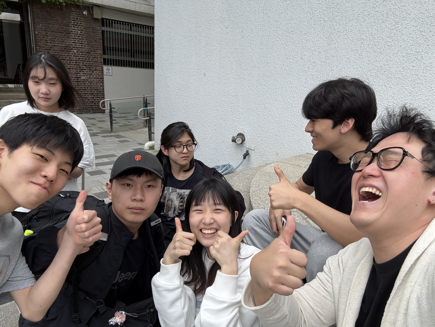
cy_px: 164
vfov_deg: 58.9
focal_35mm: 23
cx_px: 218
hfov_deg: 73.9
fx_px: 289
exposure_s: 1/546
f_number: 1.9
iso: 25
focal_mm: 2.69
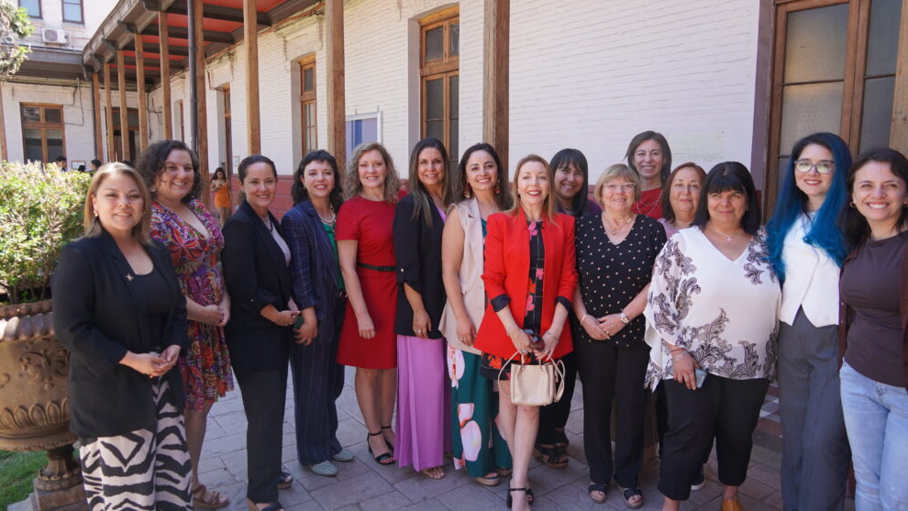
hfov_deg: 71.9
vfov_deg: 44.4
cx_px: 468
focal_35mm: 26
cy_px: 244
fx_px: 626
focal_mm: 24
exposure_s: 1/160
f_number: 4
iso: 200
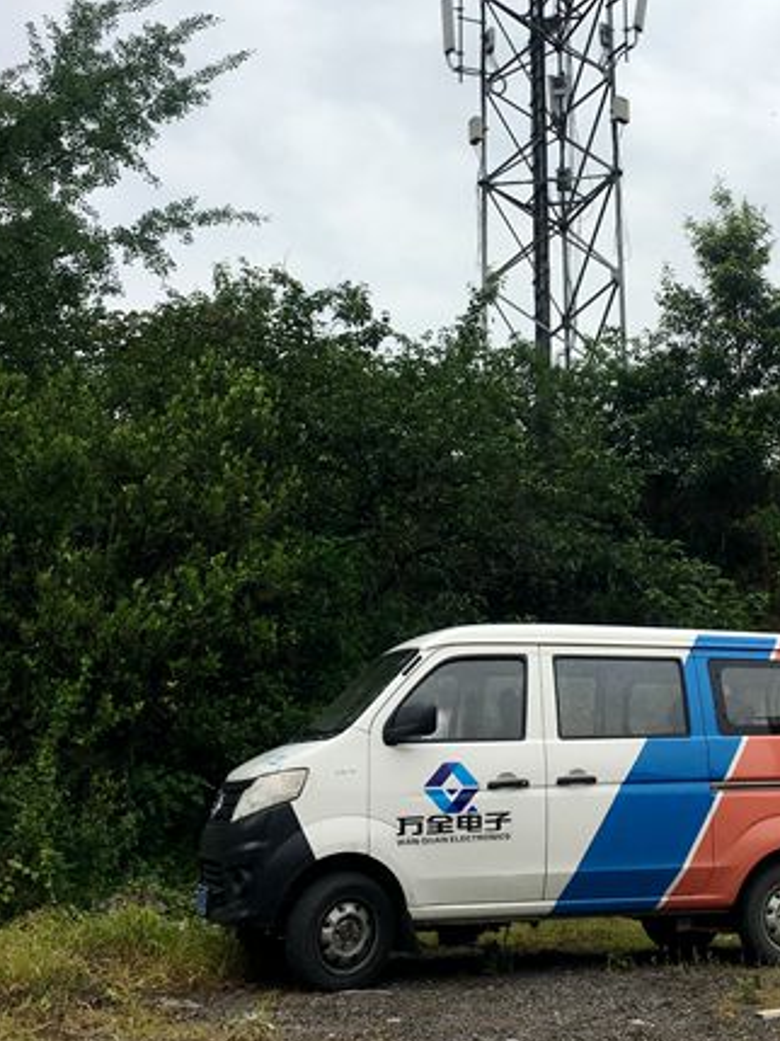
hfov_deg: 31.6
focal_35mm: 45
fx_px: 1353
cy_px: 352
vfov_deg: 41.6
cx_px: 579
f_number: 2.2
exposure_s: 1/1876
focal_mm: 4.15
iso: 25
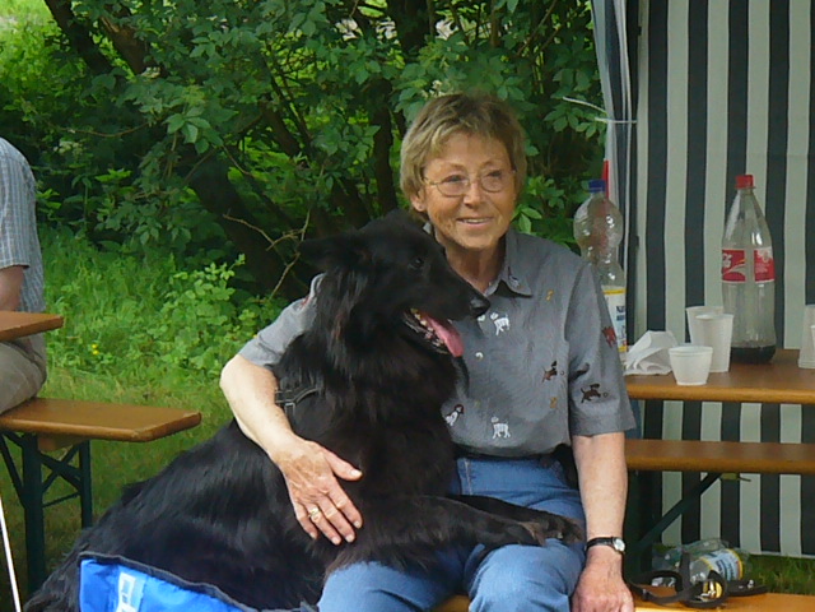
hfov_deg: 16.7
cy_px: 306
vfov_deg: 12.6
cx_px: 408
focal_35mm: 118
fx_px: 2778
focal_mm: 19.4
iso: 800
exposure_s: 1/500
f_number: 3.7
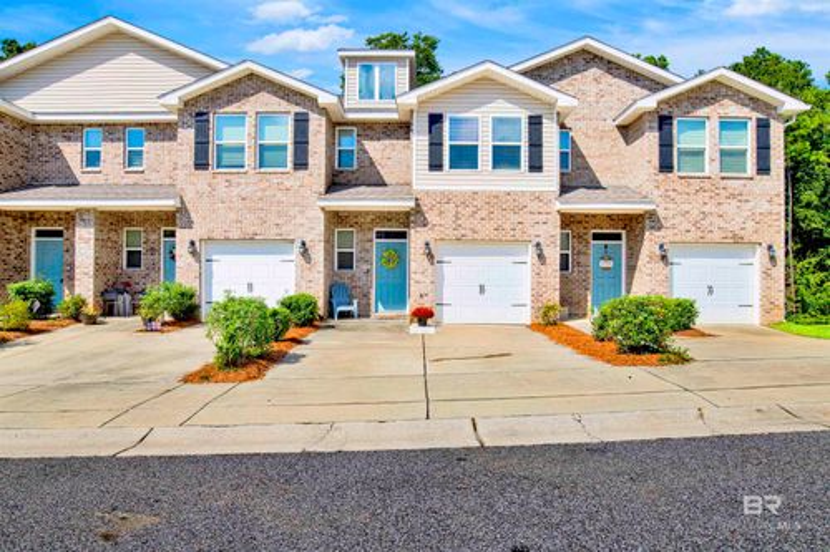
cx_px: 415
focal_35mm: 22
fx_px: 507
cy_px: 276
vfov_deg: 57.2
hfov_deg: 78.6
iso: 200
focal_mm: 22
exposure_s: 1/320
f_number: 11
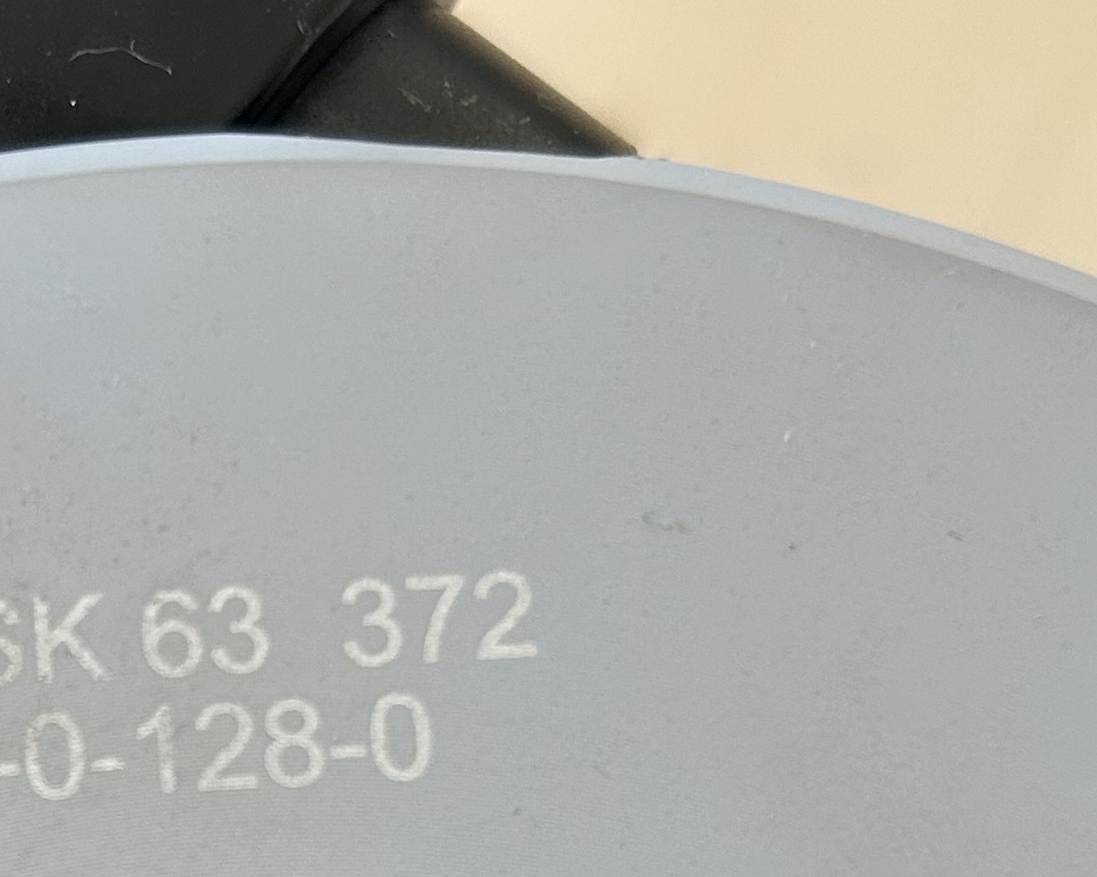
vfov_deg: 17.6
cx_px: 11
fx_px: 2759
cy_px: 885
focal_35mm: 85
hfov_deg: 21.7
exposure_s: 1/106
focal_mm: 5.7
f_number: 1.5
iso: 125
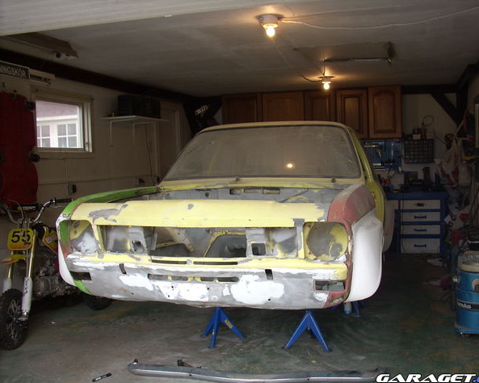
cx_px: 256
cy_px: 192
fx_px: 553
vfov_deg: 38.2
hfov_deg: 46.8
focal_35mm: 39
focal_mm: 6.2
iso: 64
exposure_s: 1/31.3
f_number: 2.8
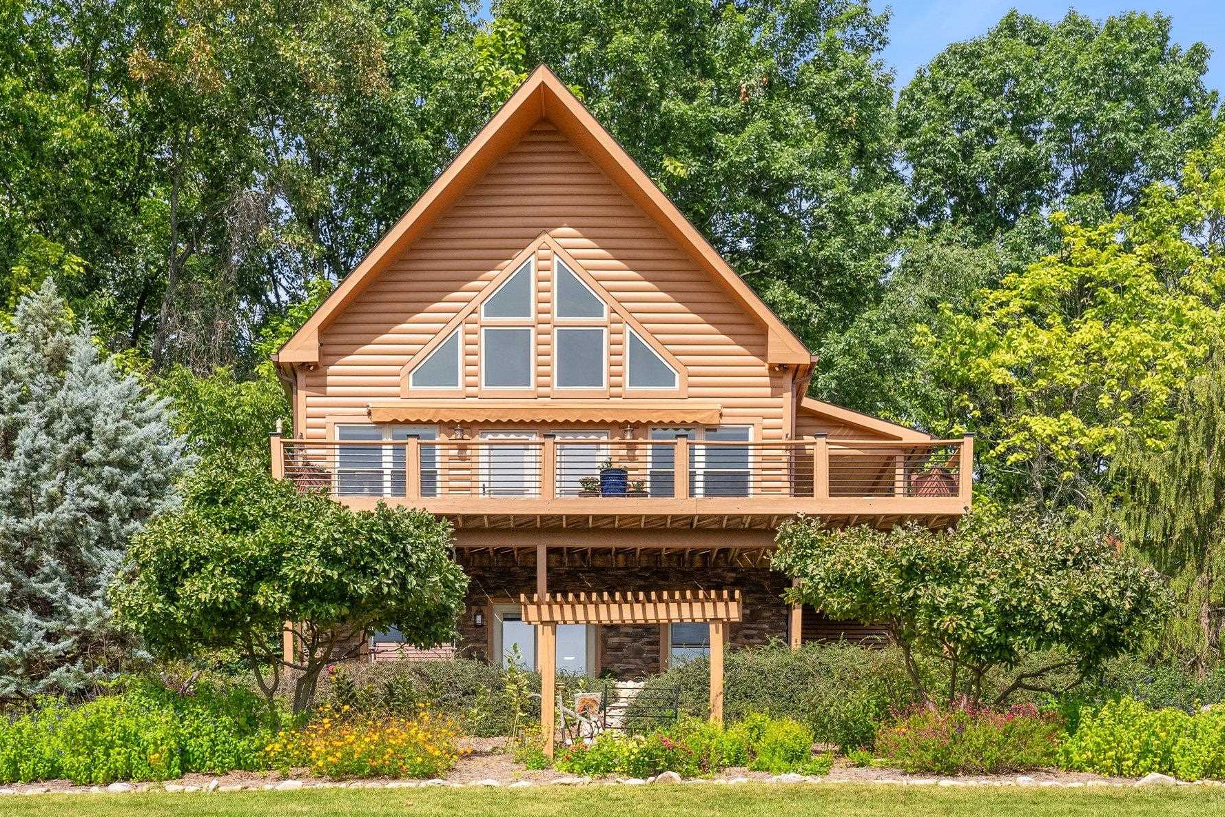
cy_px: 391
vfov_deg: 25.5
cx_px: 561
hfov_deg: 37.5
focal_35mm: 53
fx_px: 1803
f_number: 8
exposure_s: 1/1600
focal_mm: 46
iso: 640
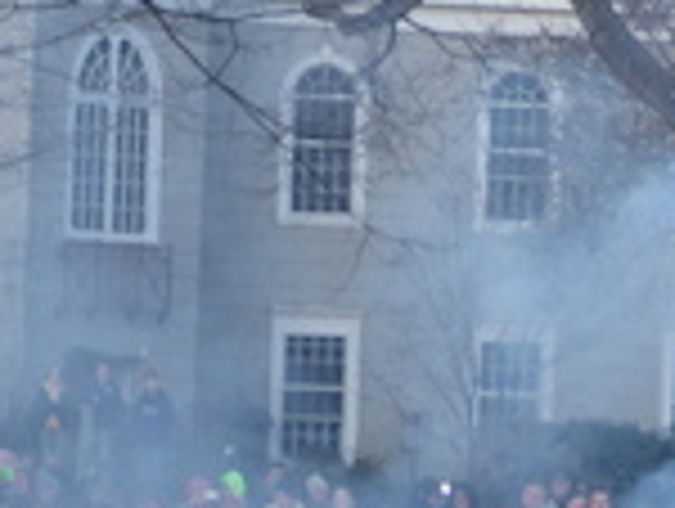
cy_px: 211
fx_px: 10390
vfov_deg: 2.8
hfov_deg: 3.7
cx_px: 466
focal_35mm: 532
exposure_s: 1/80
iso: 200
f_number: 2.8
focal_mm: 27
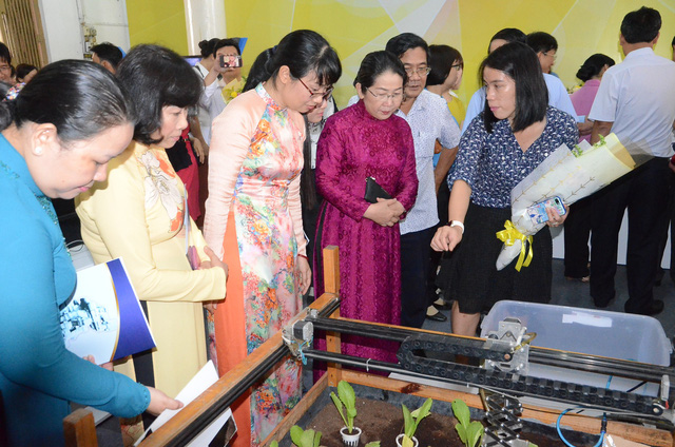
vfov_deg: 43.4
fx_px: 561
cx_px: 338
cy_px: 224
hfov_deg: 62.0
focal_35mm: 30
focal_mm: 20
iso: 6400
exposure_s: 1/60
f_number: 7.1
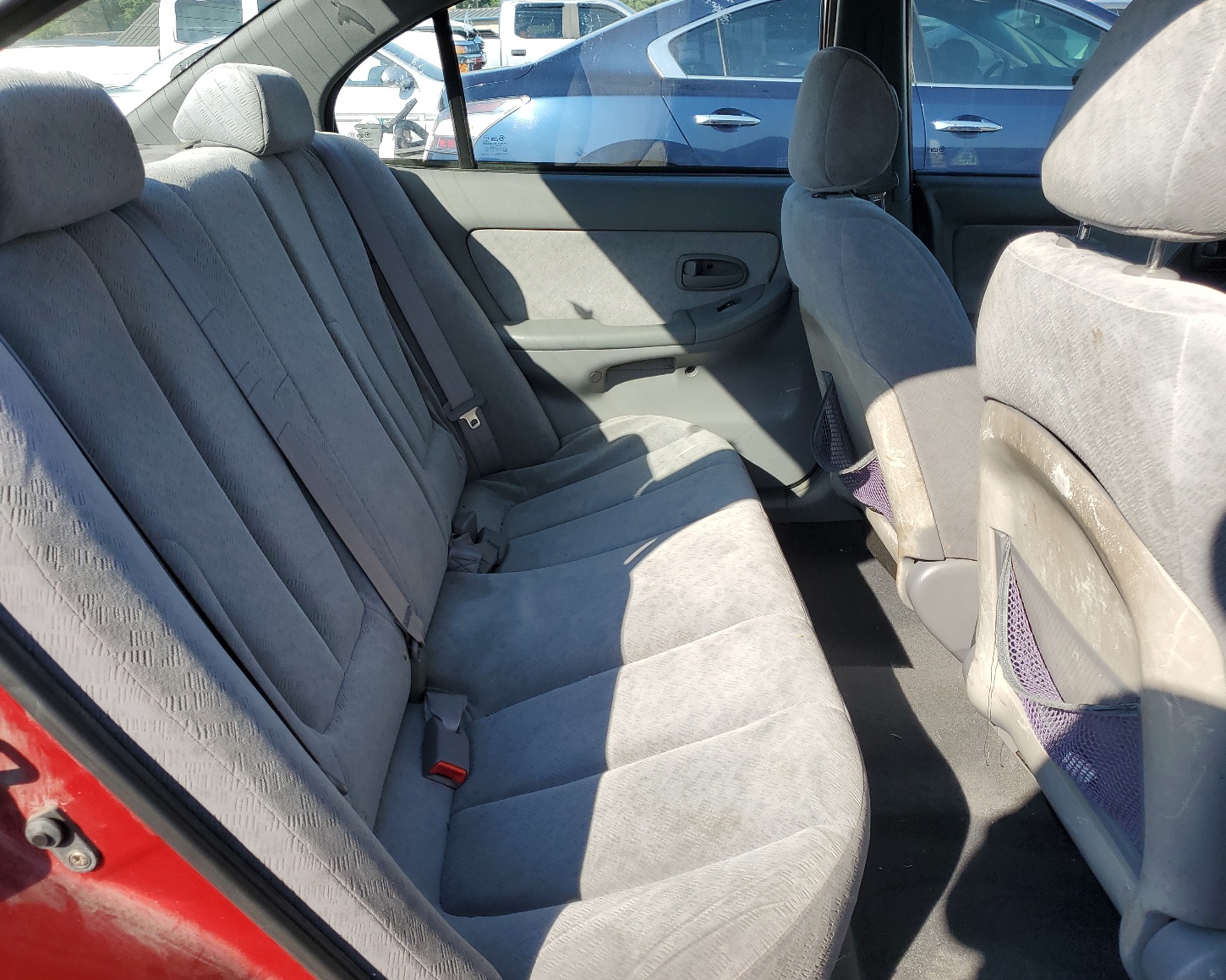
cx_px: 563
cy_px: 498
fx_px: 1016
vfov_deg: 51.5
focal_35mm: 28
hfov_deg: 62.1
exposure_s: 1/1429
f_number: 1.5
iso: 50
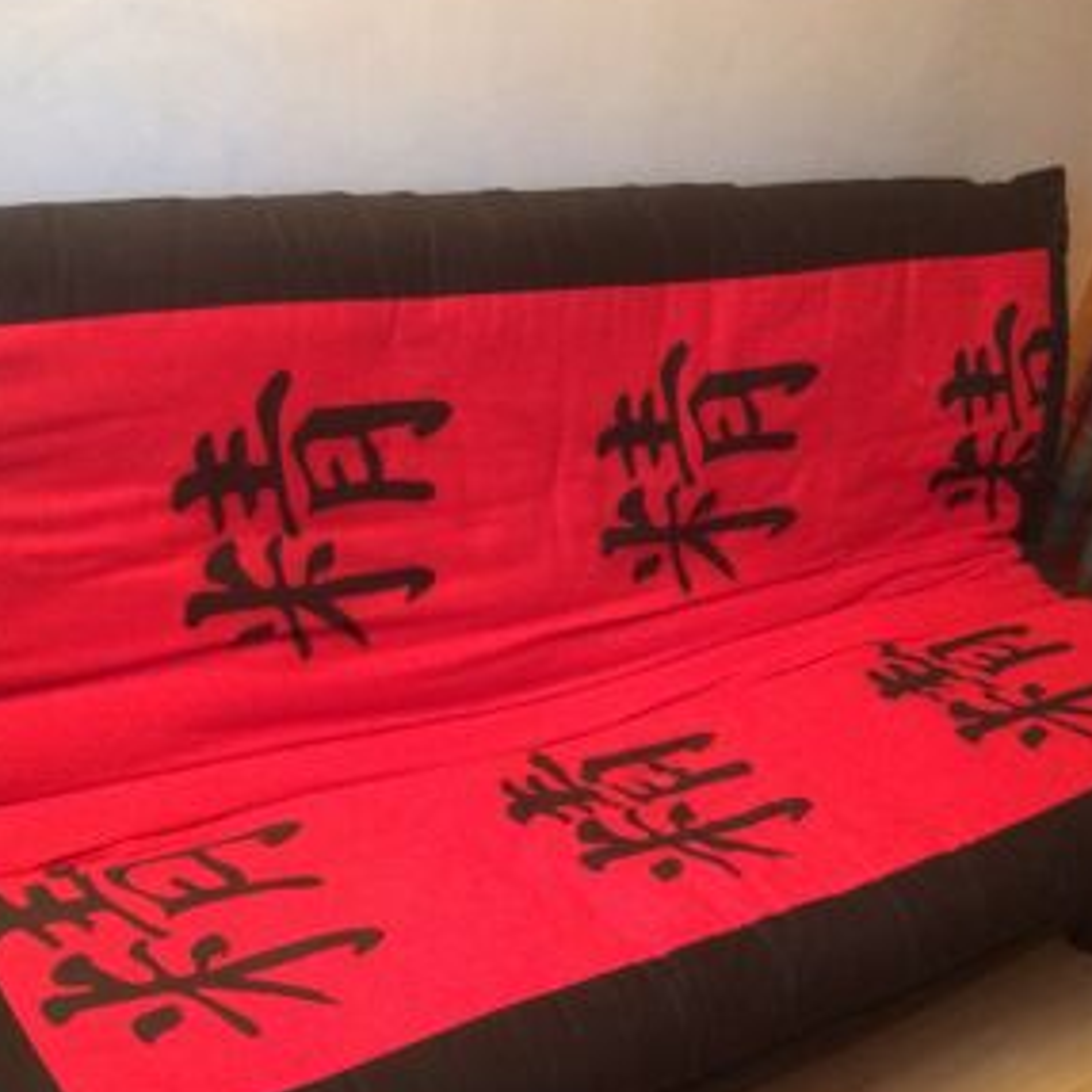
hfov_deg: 39.2
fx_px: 1535
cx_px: 527
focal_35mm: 43
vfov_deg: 39.1
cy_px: 630
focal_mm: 4.15
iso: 320
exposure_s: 1/17
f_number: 2.2
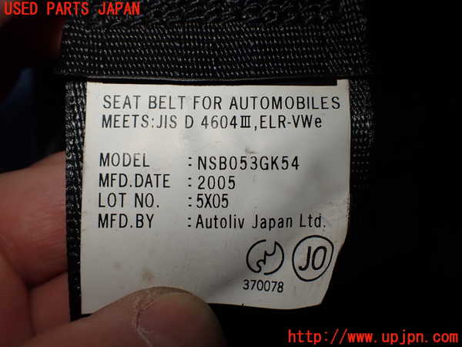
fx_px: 400
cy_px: 174
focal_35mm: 30
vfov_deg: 46.8
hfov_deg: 60.0
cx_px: 231
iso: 100
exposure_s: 1/160
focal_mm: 5.4
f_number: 3.2
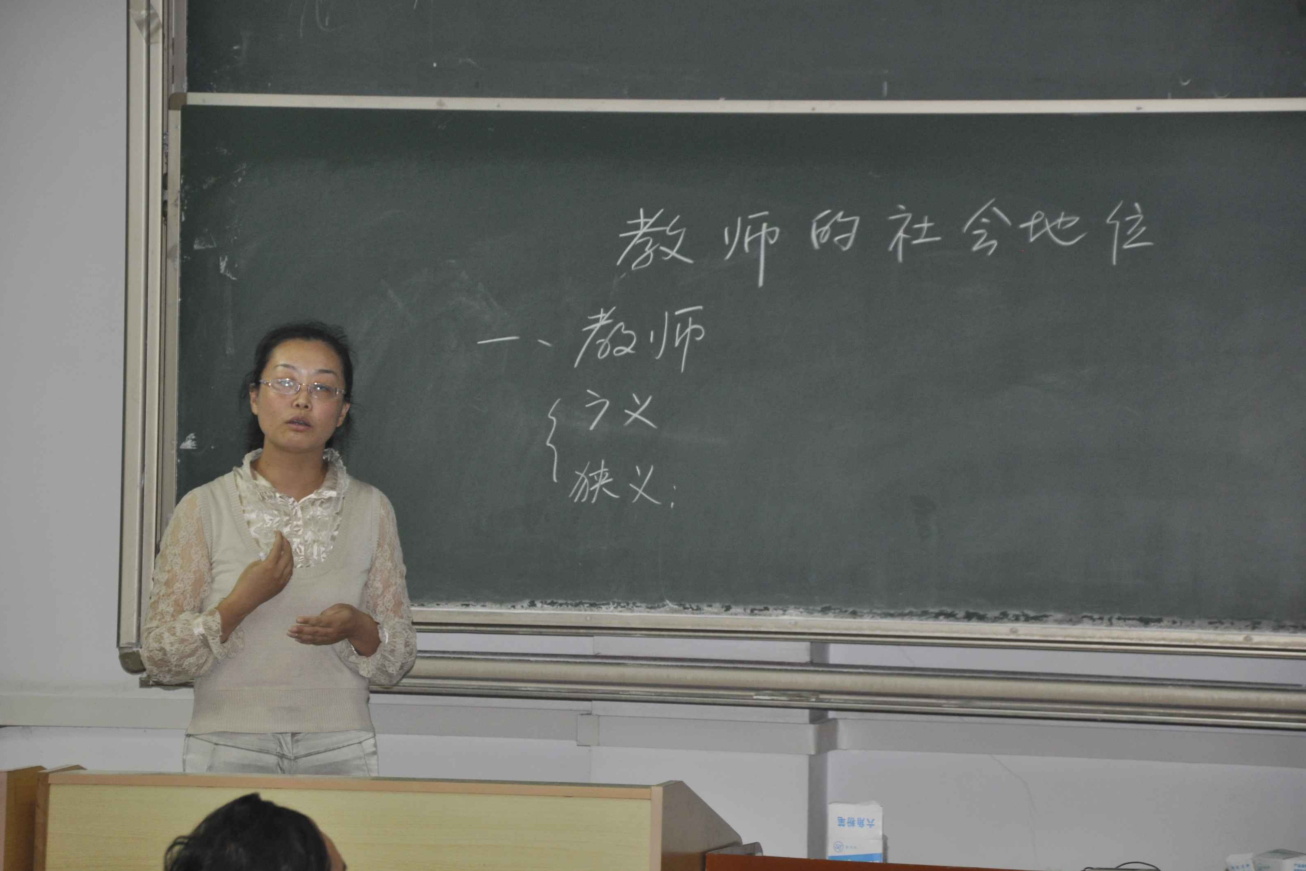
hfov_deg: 13.0
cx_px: 648
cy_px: 436
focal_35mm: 159
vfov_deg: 8.7
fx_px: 5750
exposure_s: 1/60
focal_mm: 105
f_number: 5.6
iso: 800
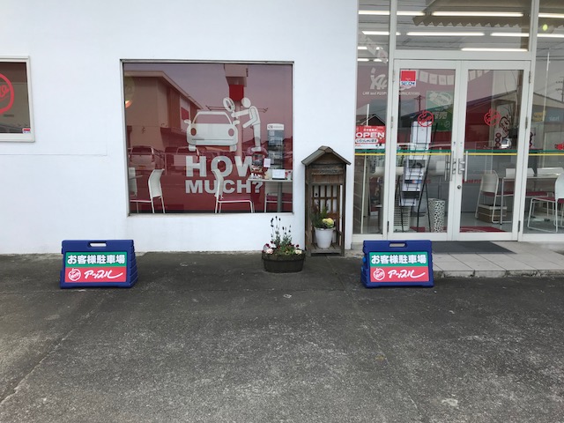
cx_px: 282
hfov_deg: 63.4
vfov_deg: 49.7
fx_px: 456
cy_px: 212
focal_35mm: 28
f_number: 1.8
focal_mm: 3.99
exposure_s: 1/847
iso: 20
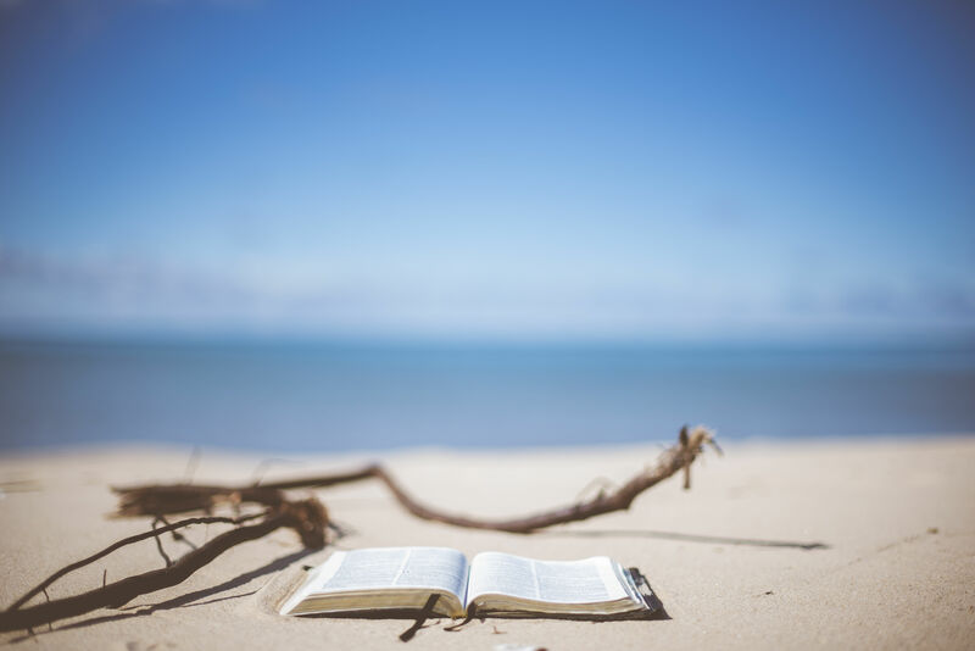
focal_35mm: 50
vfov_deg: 27.0
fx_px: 1355
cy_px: 326
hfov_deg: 39.6
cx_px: 488
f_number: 1.4
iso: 50
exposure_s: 1/4000
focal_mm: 50
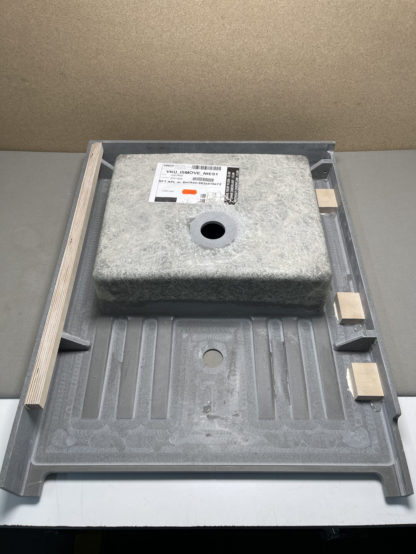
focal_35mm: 26
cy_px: 277
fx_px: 417
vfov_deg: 67.3
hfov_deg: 53.1
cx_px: 208
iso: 32
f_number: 1.6
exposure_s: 1/104
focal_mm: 5.1
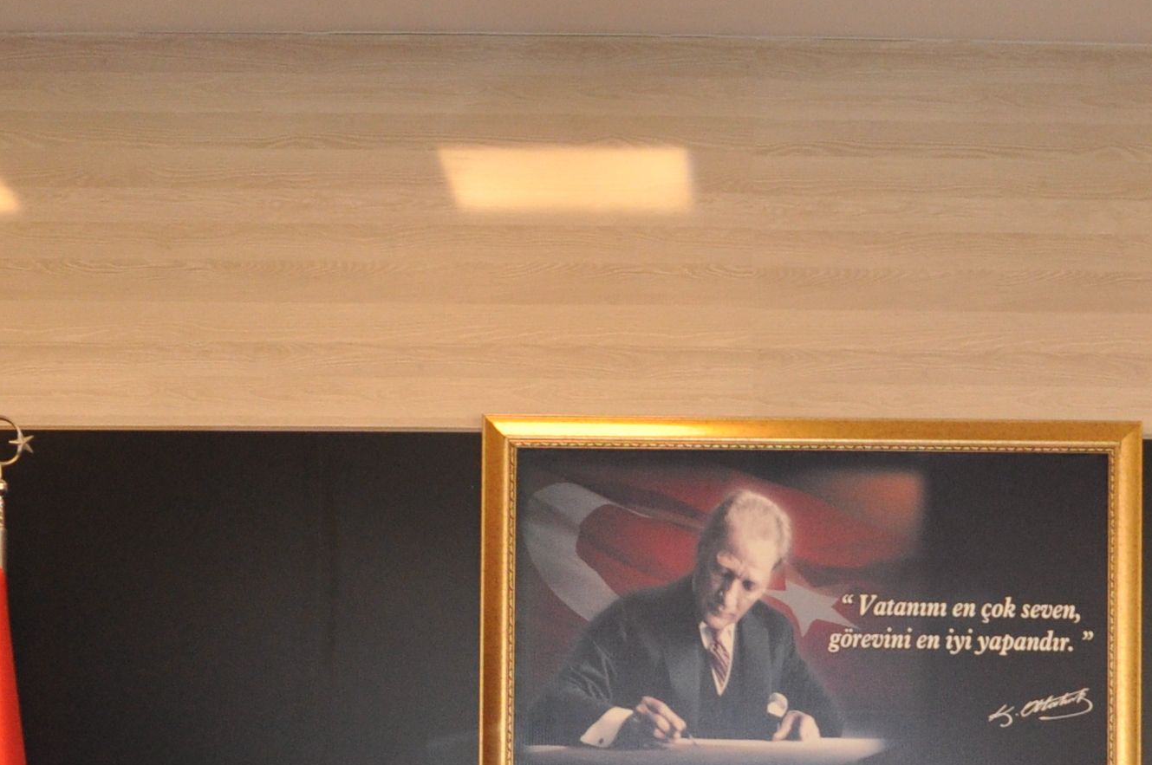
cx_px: 817
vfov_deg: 13.1
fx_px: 3248
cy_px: 923
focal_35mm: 102
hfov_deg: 20.0
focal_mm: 21
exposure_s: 1/125
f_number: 3.8
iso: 640
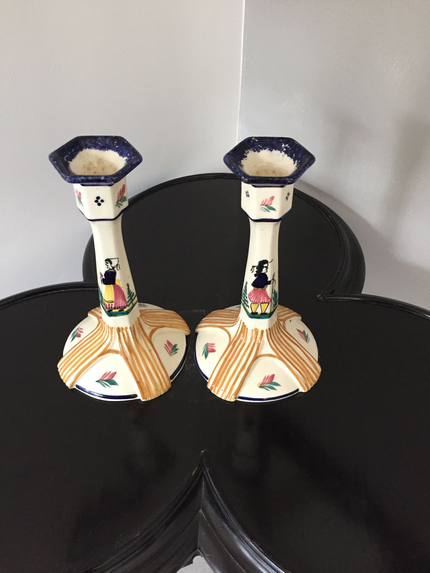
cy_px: 286
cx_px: 215
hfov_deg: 48.2
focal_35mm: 29
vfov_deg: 61.7
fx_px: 480
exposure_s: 1/25
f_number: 2.2
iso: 250
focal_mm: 4.15
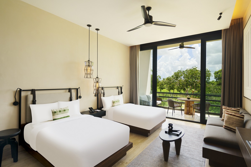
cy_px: 84
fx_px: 125
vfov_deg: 67.4
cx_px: 126
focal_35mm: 18
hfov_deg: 90.0
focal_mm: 18
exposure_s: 1/125
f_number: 4
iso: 100
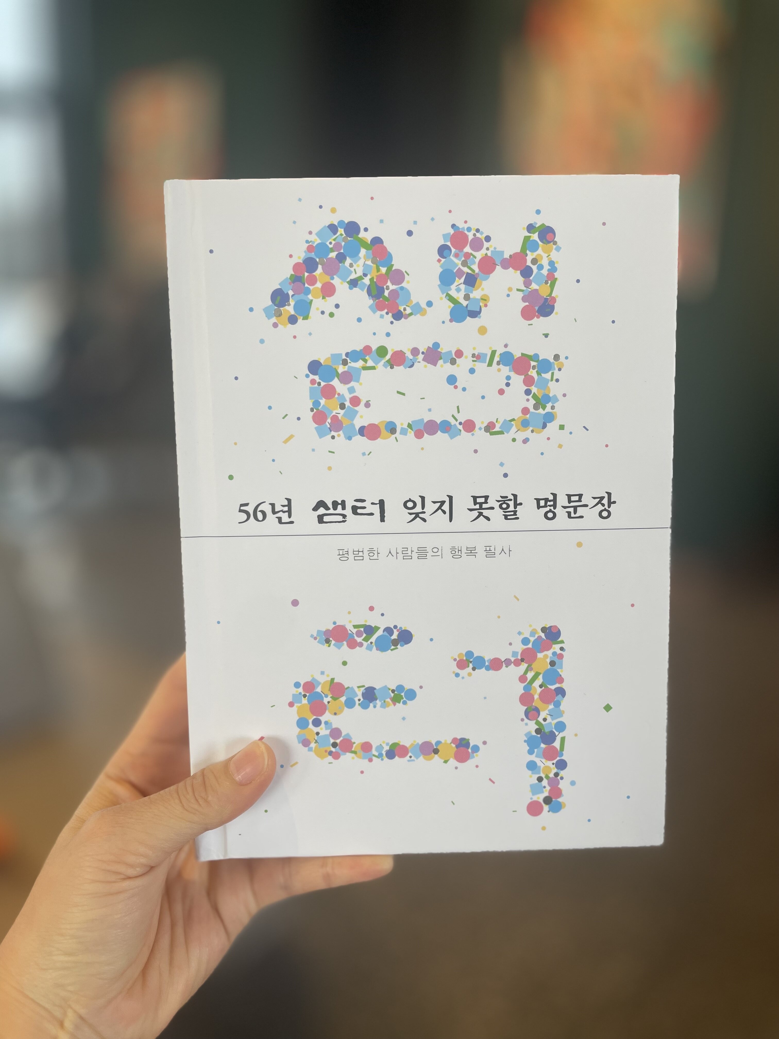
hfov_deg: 53.1
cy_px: 520
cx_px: 390
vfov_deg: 67.3
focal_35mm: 26
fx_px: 780
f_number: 1.6
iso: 32
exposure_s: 1/120
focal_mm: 4.2
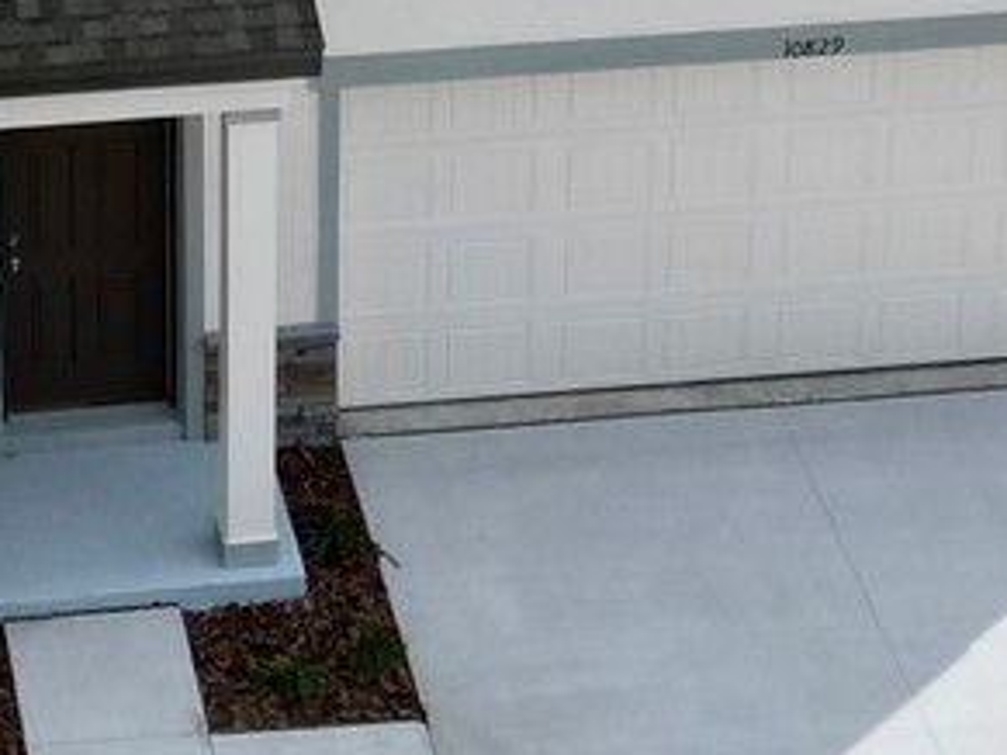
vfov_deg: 10.6
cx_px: 52
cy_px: -537
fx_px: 3838
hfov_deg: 14.7
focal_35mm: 132
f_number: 1.7
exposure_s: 1/4000
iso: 140
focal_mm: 6.72
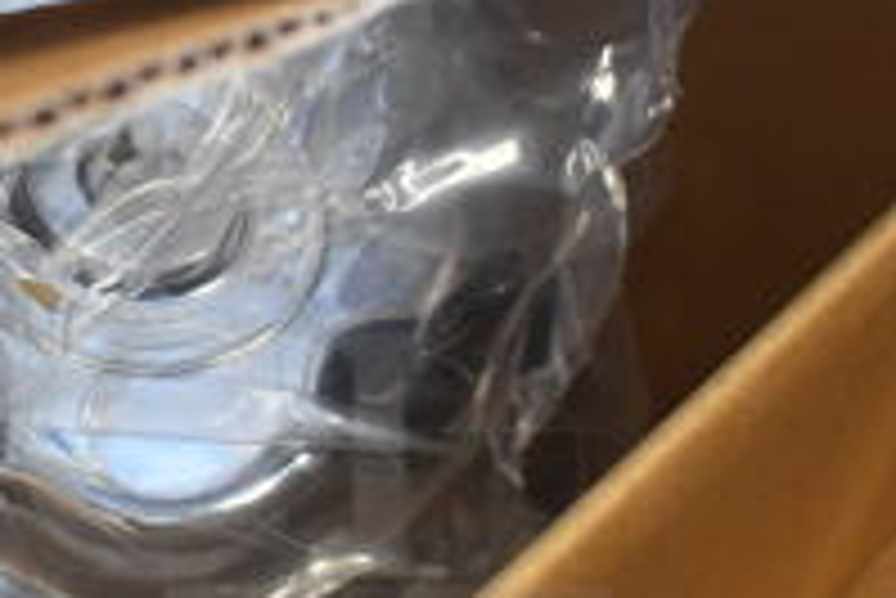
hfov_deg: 19.9
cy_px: 445
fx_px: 2516
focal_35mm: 101
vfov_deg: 13.5
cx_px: 113
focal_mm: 22
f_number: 3.8
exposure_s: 1/125
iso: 1250
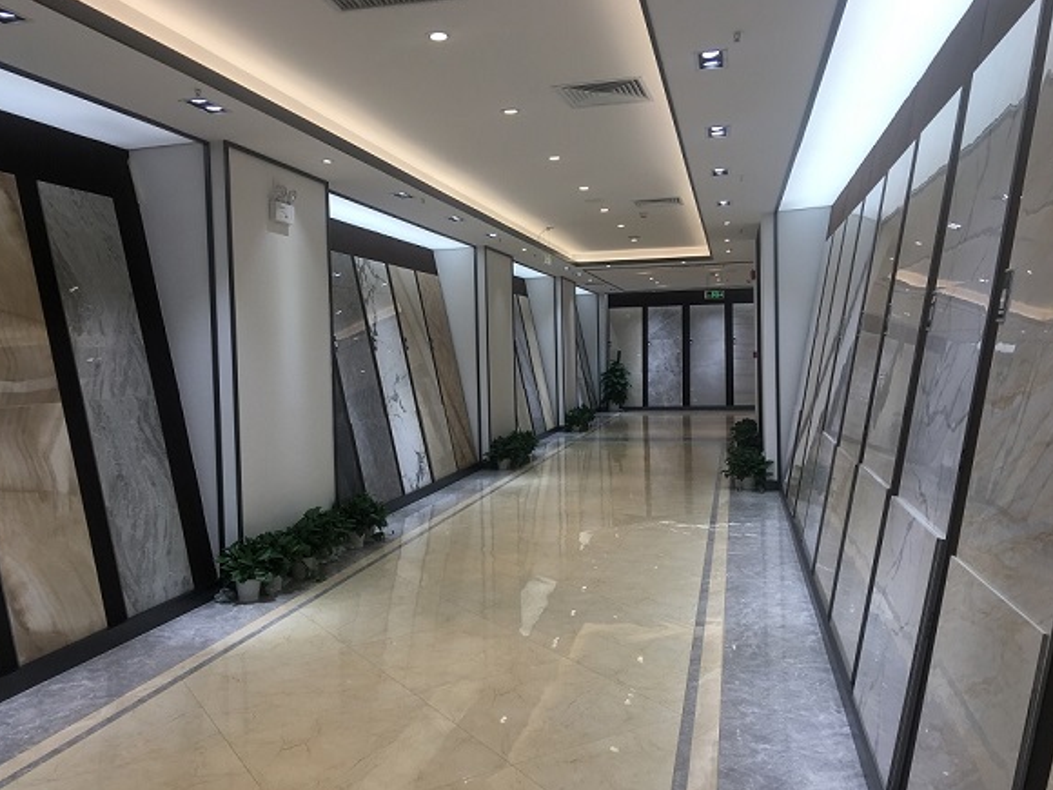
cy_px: 390
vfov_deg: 46.8
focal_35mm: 30
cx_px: 519
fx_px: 913
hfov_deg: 60.0
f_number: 2.2
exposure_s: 1/100
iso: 25
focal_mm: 4.15
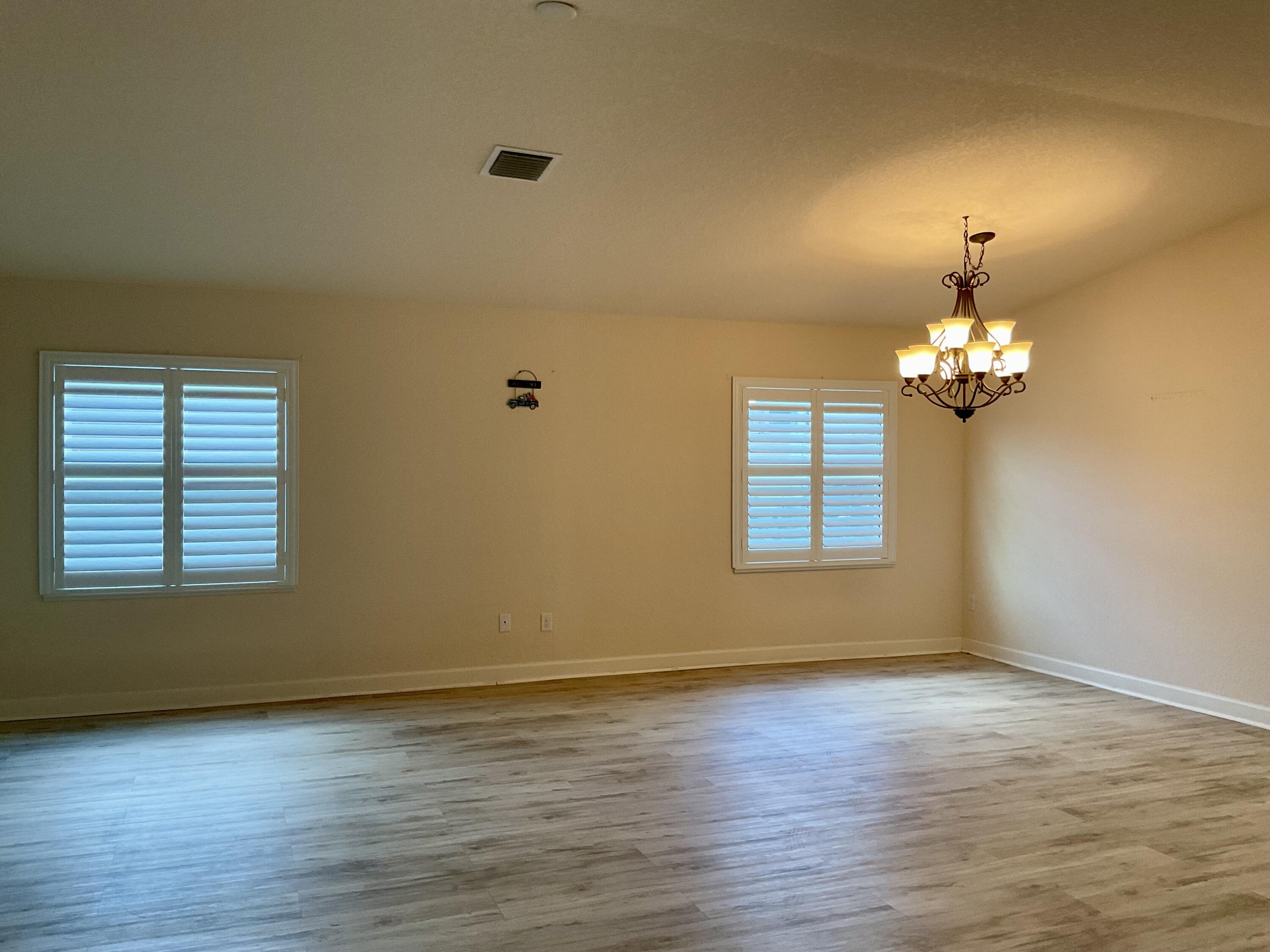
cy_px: 476
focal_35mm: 29
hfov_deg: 61.7
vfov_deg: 48.2
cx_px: 635
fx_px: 1064
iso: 80
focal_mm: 3
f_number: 1.8
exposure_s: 1/60
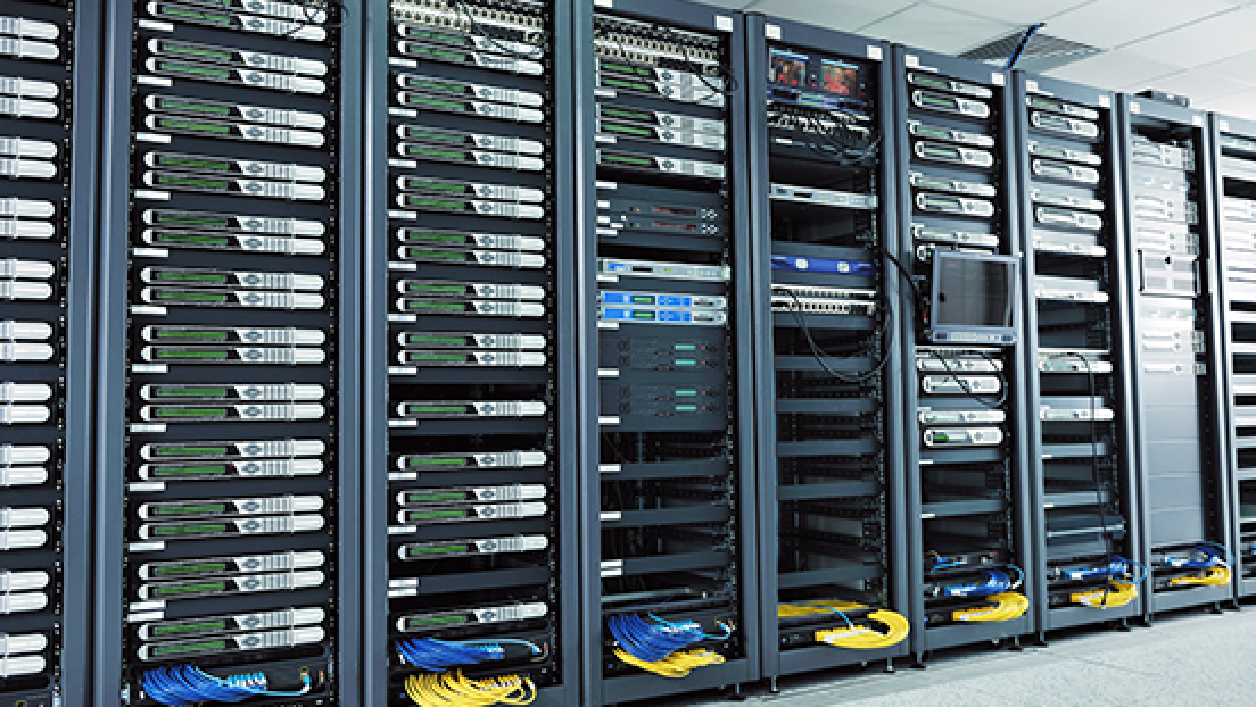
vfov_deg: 35.7
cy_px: 339
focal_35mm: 33
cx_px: 587
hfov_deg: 59.4
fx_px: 1099
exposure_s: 1/100
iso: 50
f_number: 3.5
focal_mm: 29
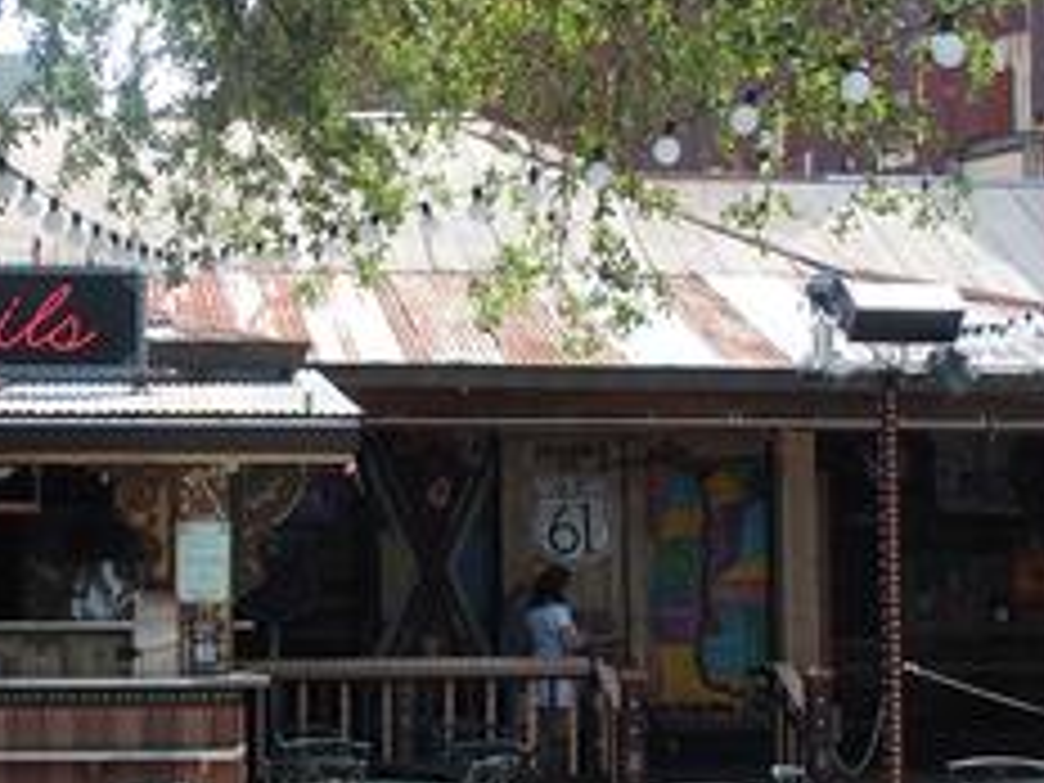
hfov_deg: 28.2
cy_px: 374
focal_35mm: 68
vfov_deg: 21.6
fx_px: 2051
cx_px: 292
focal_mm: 7.4
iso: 100
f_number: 3.5
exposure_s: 1/400
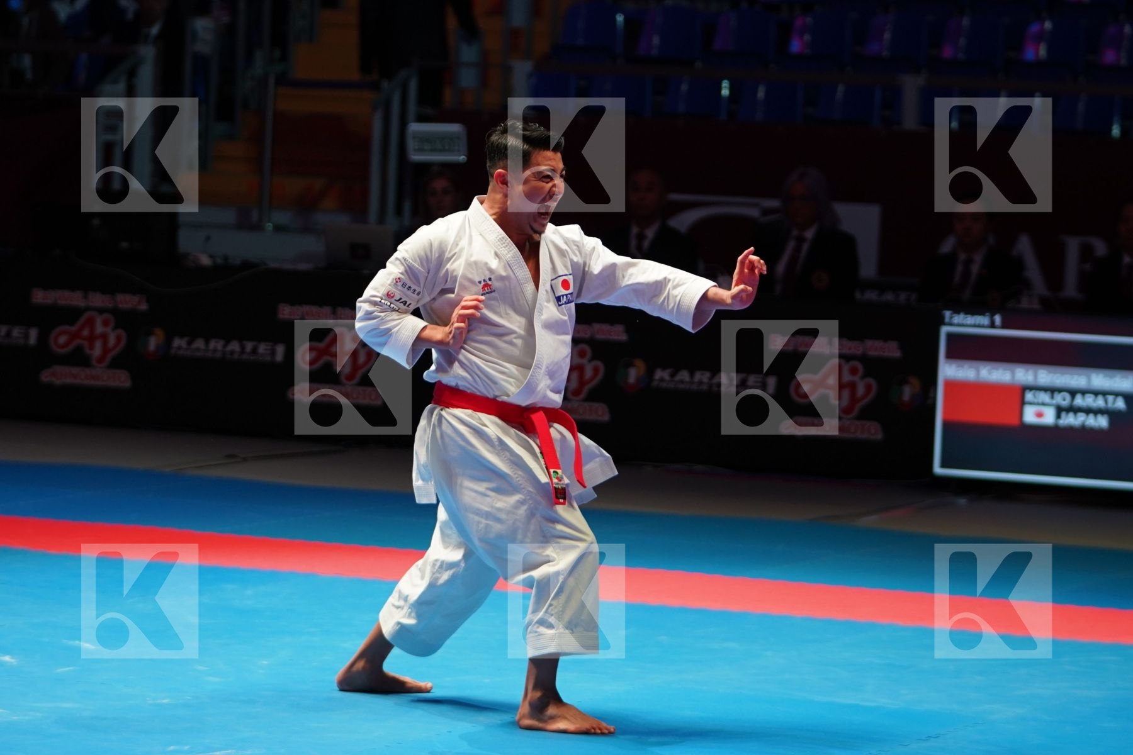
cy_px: 378
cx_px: 566
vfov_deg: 9.3
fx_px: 4658
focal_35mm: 148
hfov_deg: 13.9
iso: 1000
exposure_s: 1/500
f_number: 2.8
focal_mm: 99
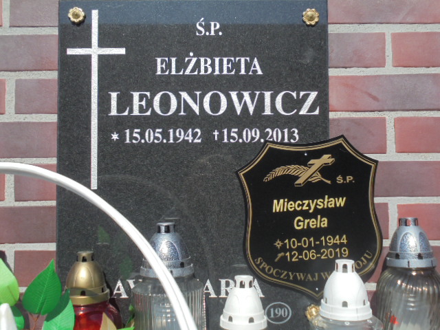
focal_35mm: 38
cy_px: 165
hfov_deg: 49.0
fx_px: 483
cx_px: 220
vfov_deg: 37.7
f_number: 4.2
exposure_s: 1/640
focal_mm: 6.9
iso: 100
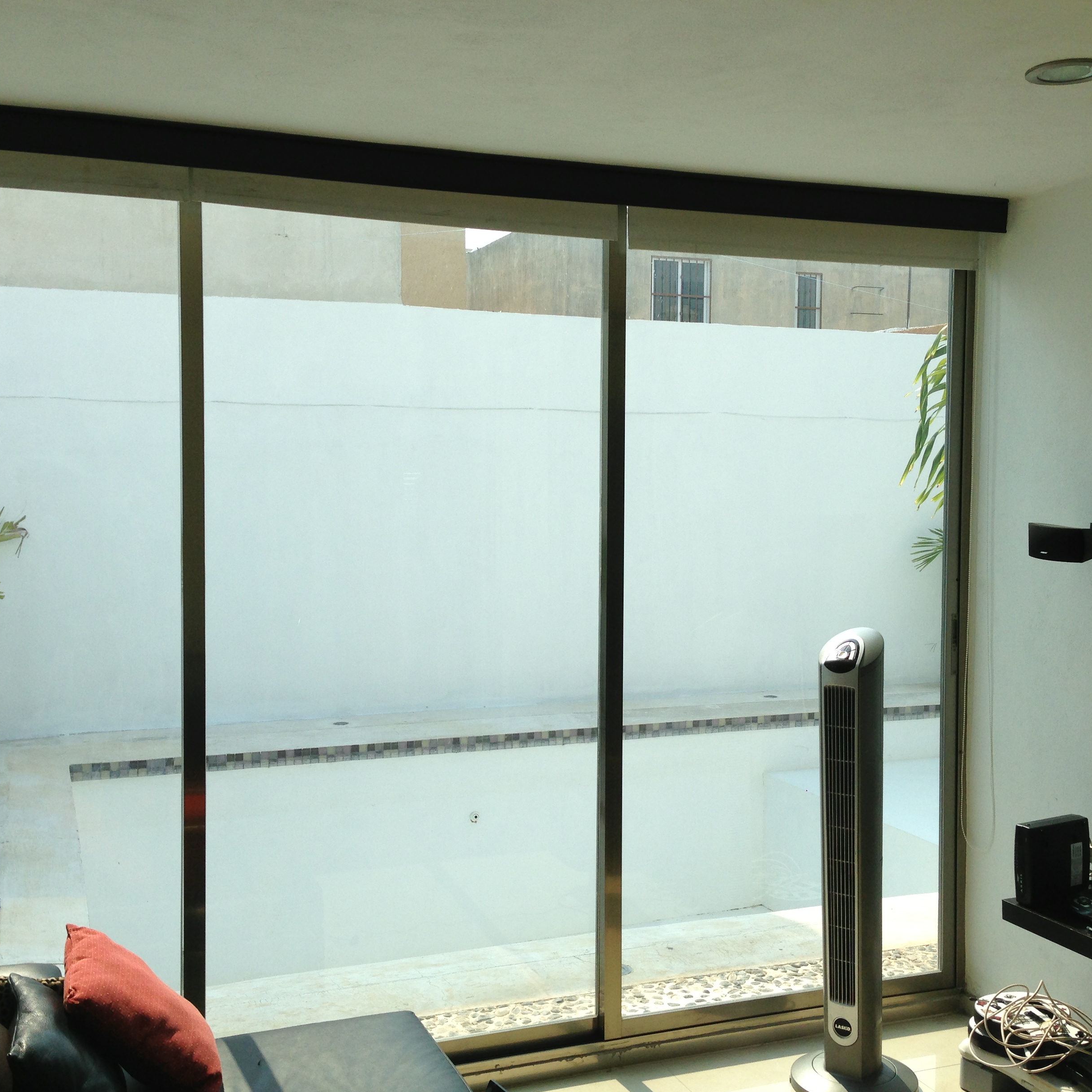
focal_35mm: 39
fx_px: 1392
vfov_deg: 42.8
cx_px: 523
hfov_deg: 42.8
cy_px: 546
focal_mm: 4.13
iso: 50
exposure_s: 1/1063
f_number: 2.4
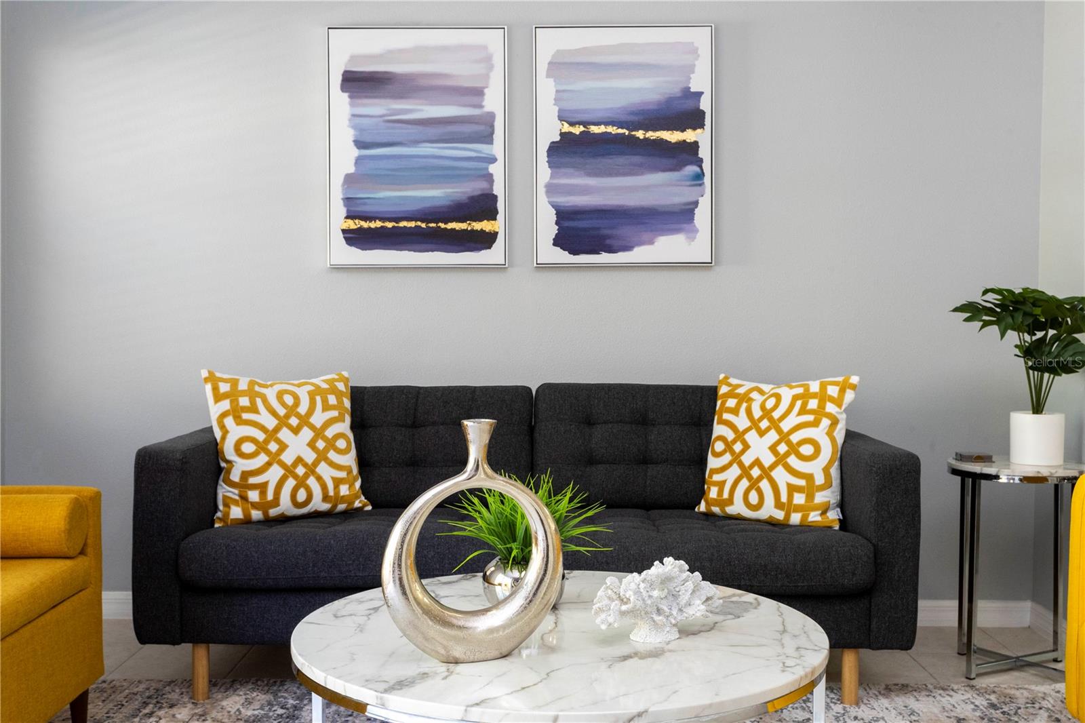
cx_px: 542
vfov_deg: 33.4
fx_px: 1205
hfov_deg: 48.5
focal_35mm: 40
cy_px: 362
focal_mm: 40
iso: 1000
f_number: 14
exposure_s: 1/8
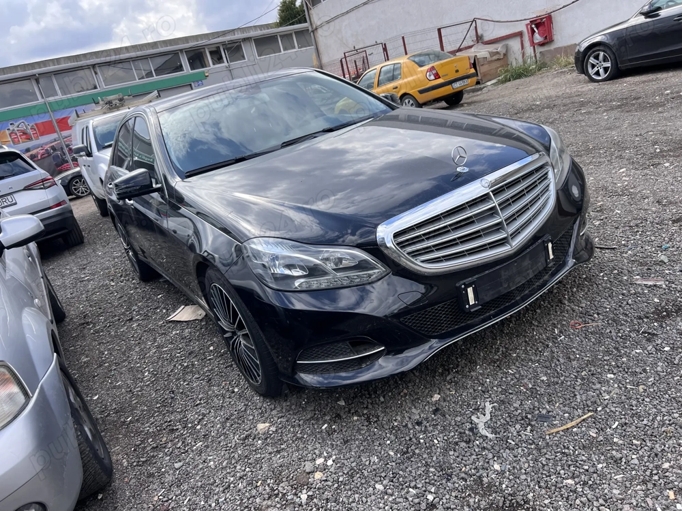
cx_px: 341
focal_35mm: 26
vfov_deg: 53.1
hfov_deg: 67.3
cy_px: 256
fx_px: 512
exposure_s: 1/1295
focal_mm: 5.7
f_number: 1.5
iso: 50
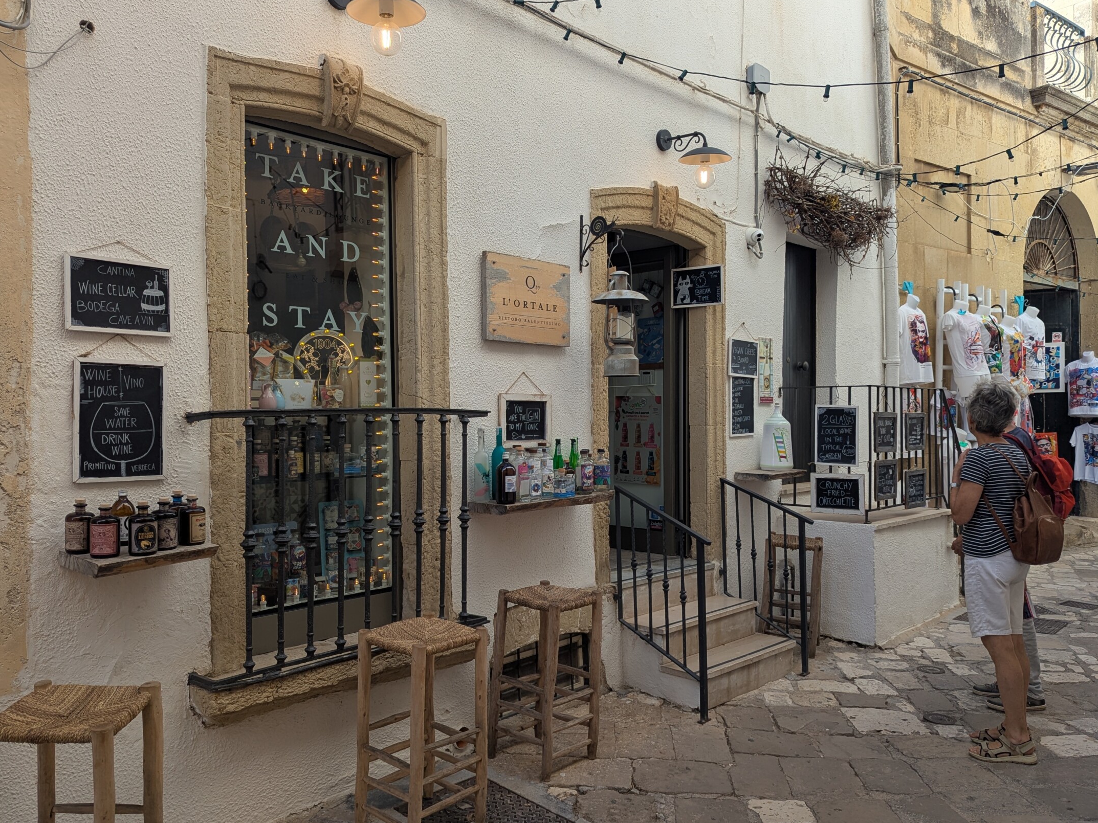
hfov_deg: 63.4
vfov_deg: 49.7
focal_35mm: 28
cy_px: 409
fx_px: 888
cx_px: 548
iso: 43
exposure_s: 1/935
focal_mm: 6.81
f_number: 1.85
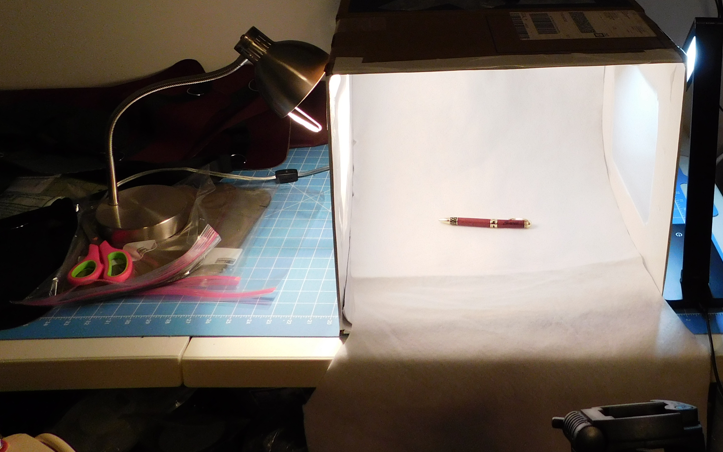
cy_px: 26
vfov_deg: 30.9
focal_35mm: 39
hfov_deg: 49.1
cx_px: 507
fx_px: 768
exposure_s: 1/30
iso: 220
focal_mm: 4
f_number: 3
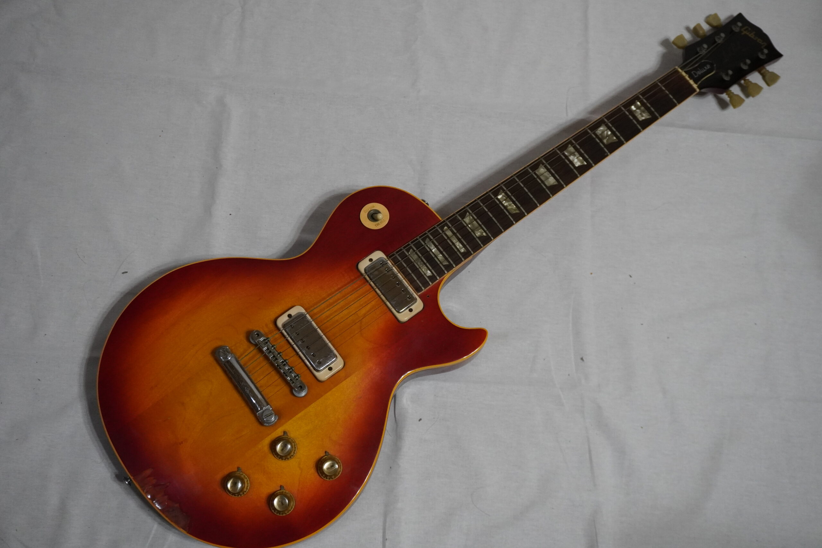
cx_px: 411
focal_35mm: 39
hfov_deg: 49.6
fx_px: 890
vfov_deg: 34.2
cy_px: 274
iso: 2000
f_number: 4.5
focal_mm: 26
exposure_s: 1/160
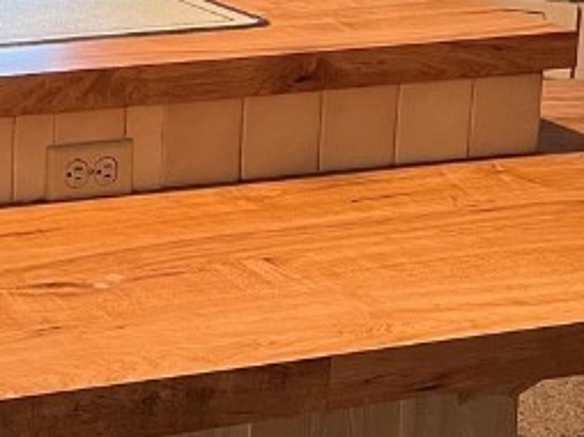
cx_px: -340
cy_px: -143
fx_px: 1770
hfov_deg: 16.7
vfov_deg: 13.5
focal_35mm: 105
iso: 125
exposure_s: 1/60
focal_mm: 5.7
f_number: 1.5
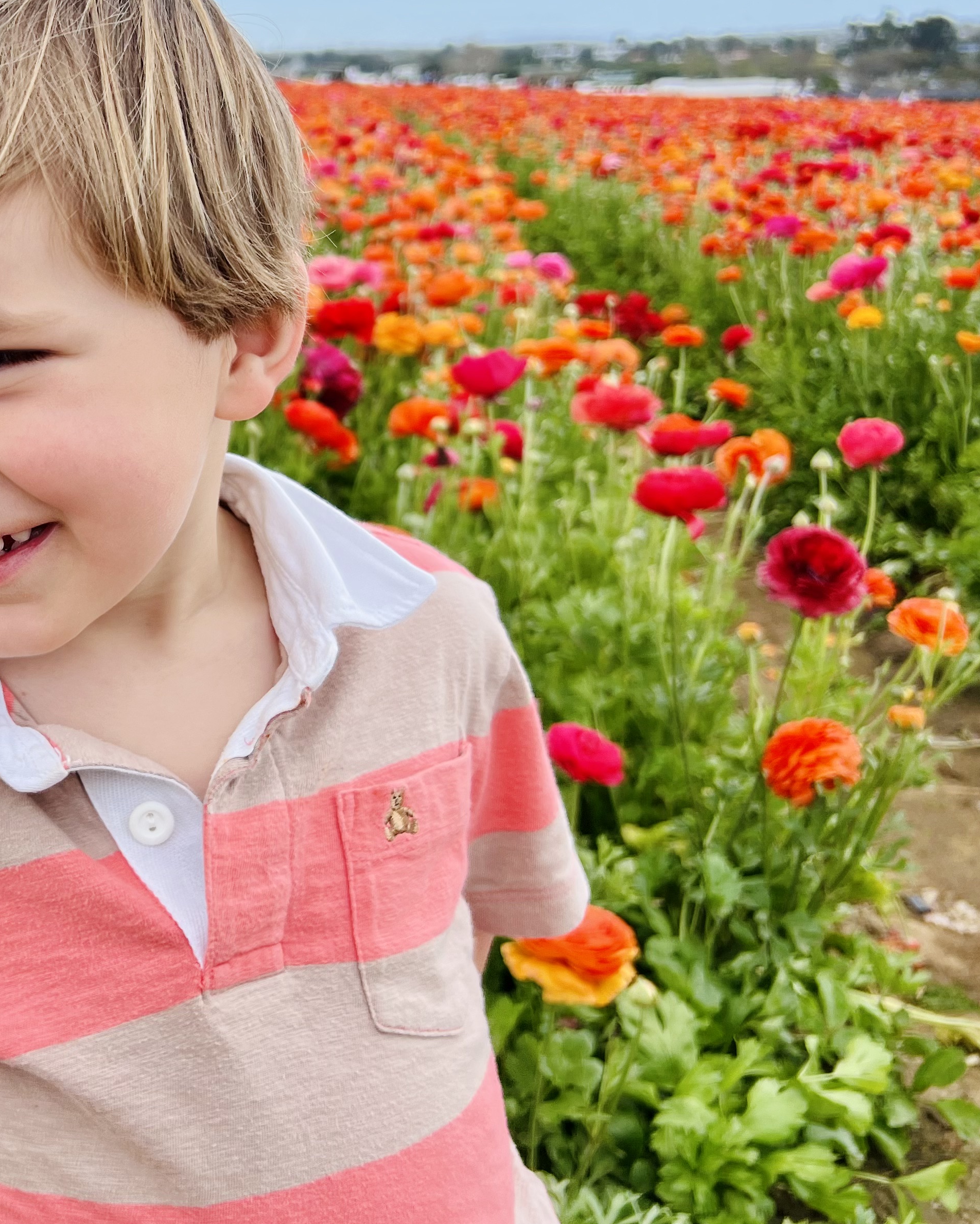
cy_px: 470
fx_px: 1559
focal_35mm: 43
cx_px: 47
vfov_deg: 42.6
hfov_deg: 32.6
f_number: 1.5
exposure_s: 1/1669
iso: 50
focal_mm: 5.7
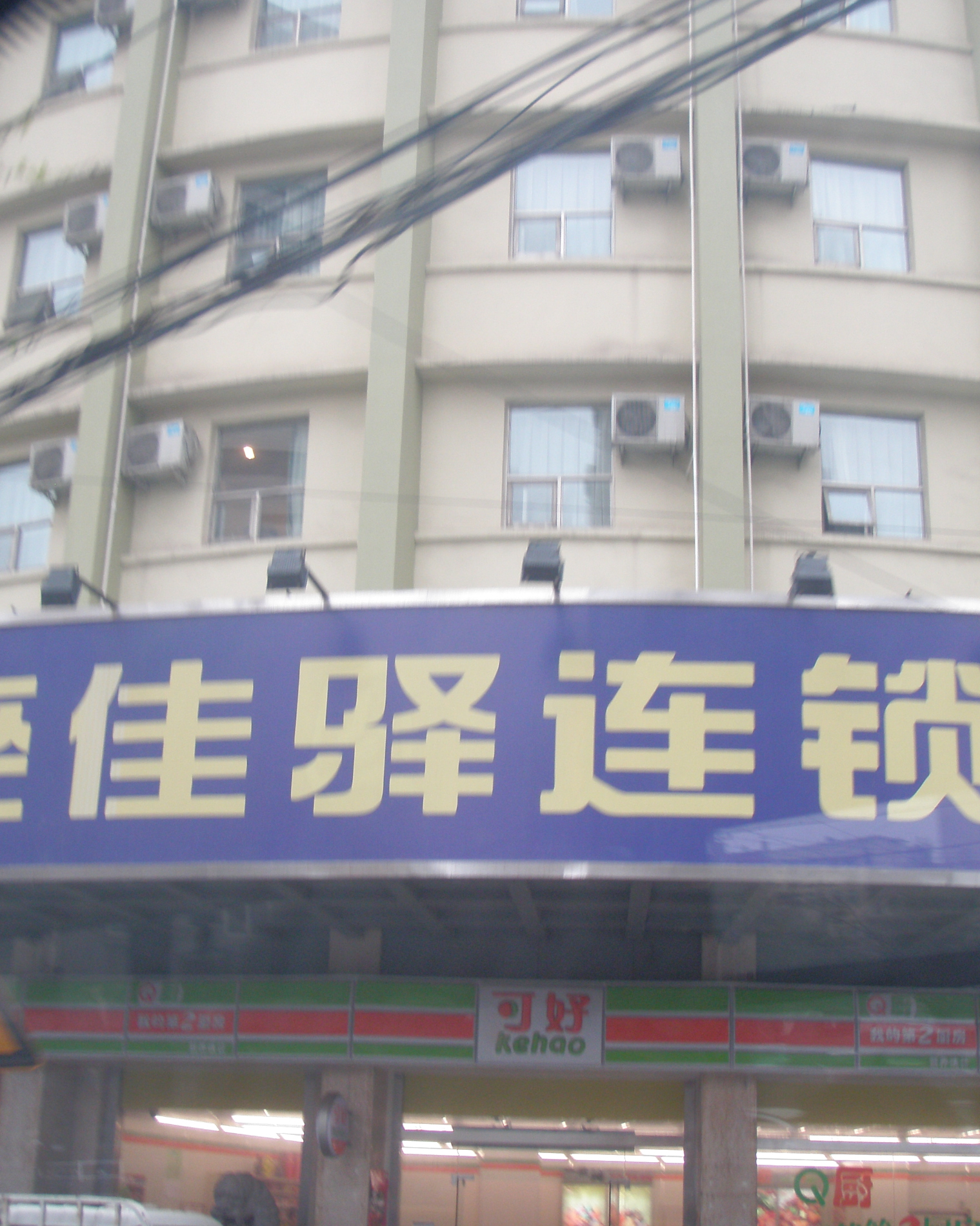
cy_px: 611
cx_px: 511
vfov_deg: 37.3
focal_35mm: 50
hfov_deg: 30.2
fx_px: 1813
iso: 80
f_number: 3.5
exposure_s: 1/40
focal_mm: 6.7
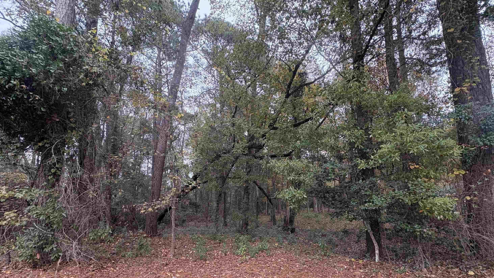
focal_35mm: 16
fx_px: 210
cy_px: 180
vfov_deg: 65.7
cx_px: 251
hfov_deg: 99.4
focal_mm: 2.22
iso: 250
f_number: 2.2
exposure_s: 1/65
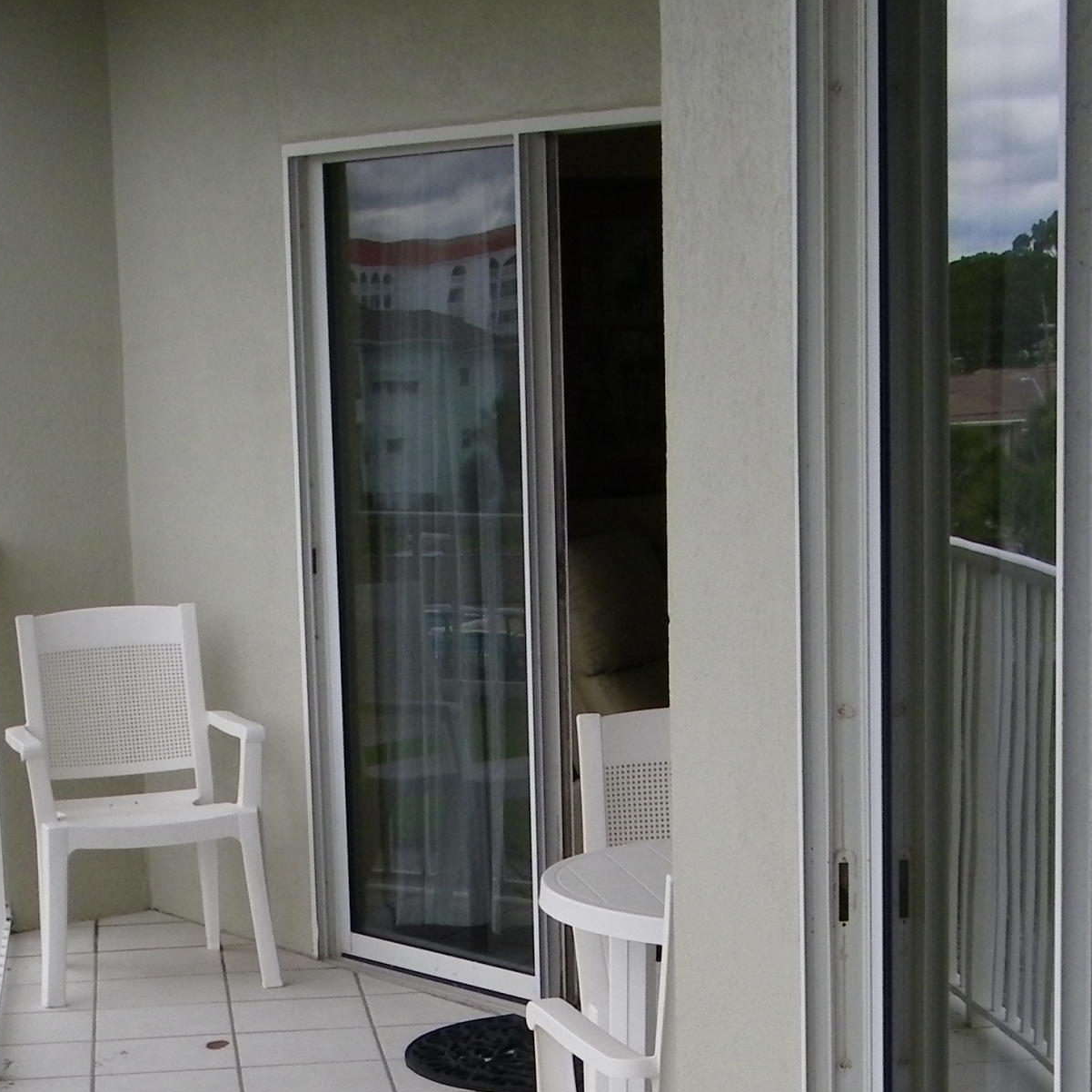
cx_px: 333
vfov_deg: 19.9
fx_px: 3069
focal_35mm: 86
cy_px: 947
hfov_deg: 20.1
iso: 100
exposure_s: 1/160
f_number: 7.6
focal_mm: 7
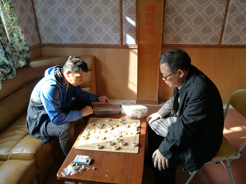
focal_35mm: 27
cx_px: 123
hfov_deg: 65.3
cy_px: 92
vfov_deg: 51.4
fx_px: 192
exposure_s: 1/50
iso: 125
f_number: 2.2
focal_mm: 4.5
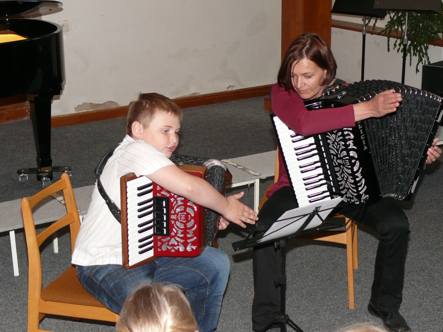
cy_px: 166
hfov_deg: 29.0
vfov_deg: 21.9
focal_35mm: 67
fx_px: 857
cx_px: 222
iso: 200
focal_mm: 11.6
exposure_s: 1/200
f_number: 3.2
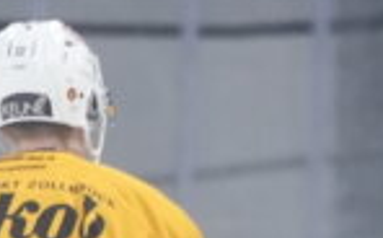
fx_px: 7765
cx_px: 210
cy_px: 506
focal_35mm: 745
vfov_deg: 1.8
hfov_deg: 2.8
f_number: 1.8
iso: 1600
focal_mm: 135
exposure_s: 1/2000
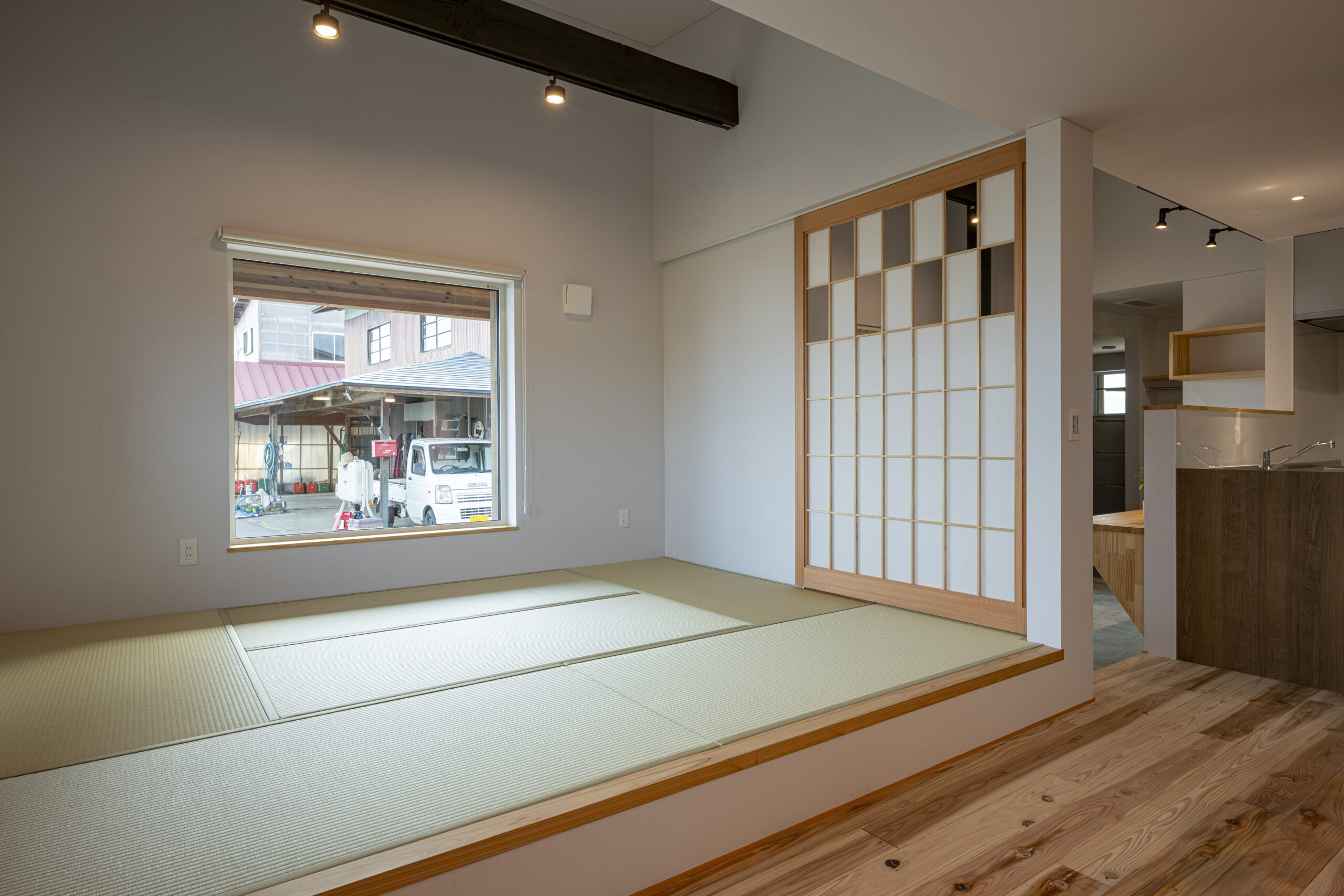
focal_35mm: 20
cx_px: 672
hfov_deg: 84.0
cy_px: 448
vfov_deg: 62.0
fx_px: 747
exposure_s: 1/6
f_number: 8
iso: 100
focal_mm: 20
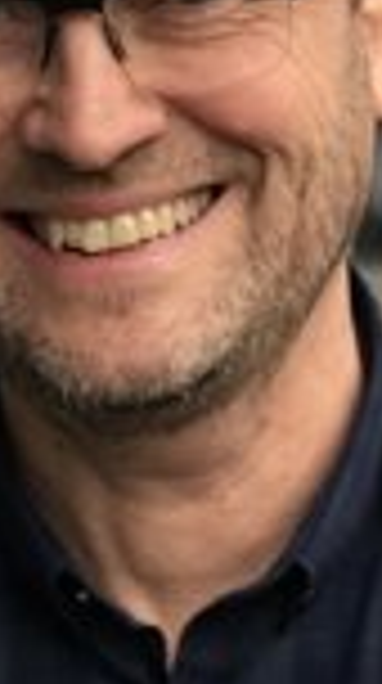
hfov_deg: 8.5
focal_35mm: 142
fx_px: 2568
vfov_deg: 15.0
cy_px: 74
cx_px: 36
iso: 25
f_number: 2.8
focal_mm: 6.6
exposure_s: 1/50
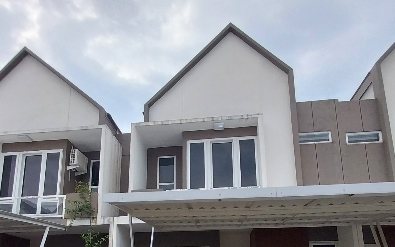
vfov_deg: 44.2
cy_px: 229
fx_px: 269
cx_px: 189
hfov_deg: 72.5
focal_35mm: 25
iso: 64
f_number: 2.2
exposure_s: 1/603
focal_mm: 1.3
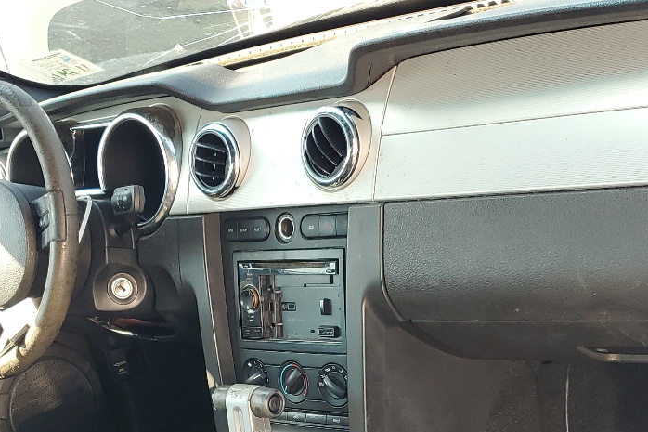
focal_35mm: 62
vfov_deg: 20.4
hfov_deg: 32.4
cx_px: 292
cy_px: 528
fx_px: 1116
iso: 50
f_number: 1.5
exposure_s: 1/217
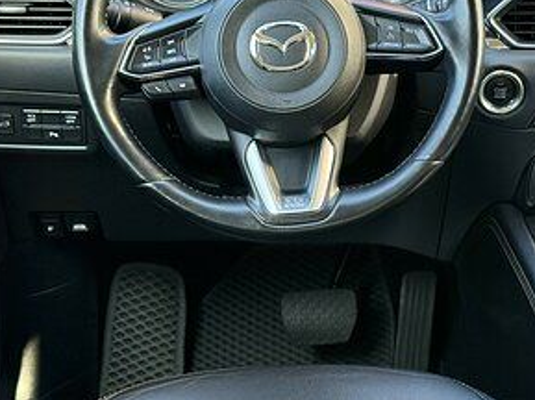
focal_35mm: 91
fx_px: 1405
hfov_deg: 21.4
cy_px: 102
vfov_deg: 16.1
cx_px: 396
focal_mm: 6.76
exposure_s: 1/66
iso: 100
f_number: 1.78
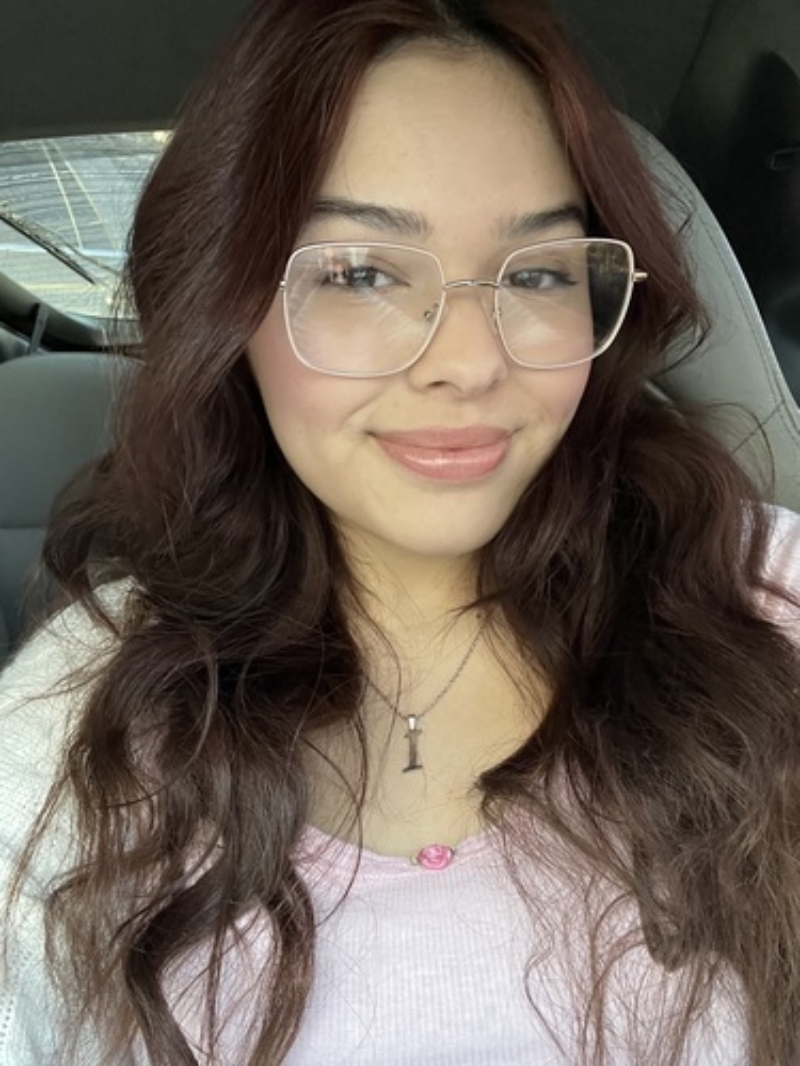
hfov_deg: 46.8
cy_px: 533
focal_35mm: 30
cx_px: 400
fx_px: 924
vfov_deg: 60.0
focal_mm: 2.71
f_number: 2.2
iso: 250
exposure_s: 1/60
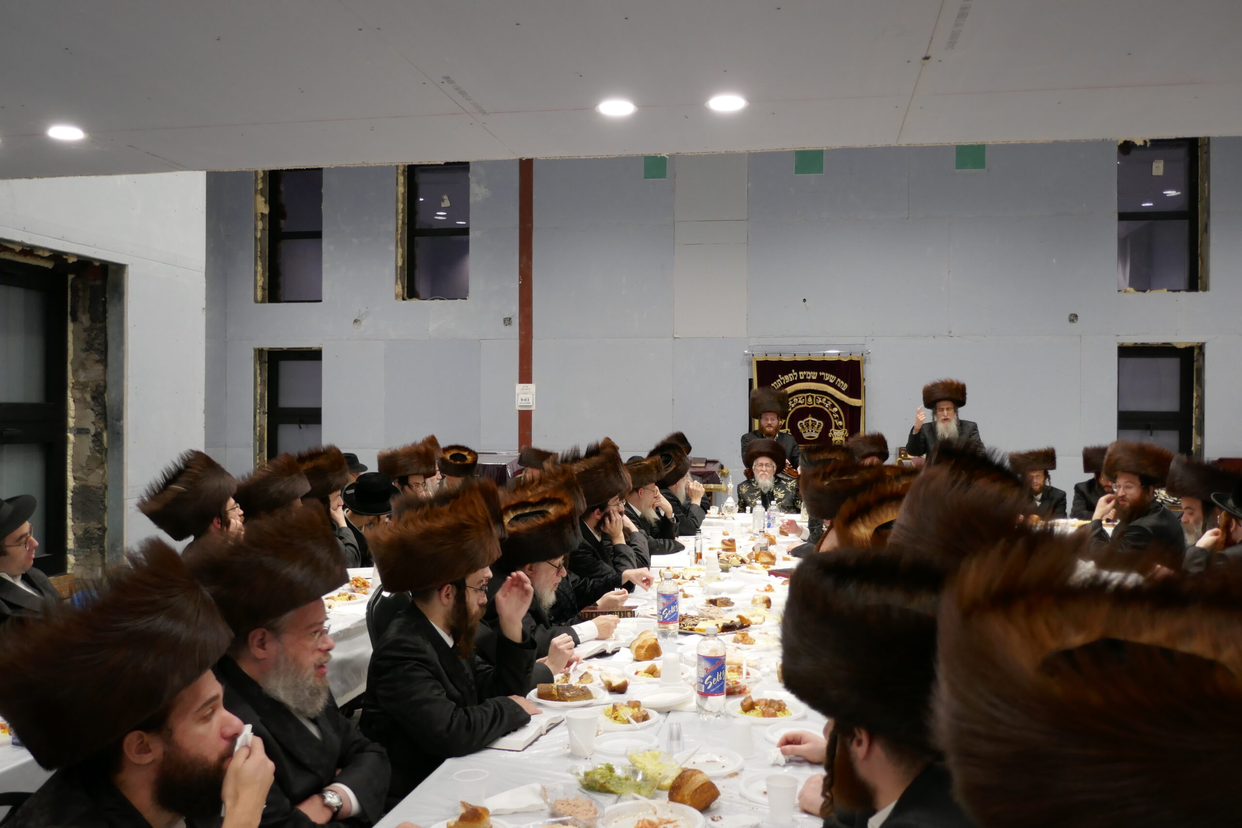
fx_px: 1069
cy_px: 414
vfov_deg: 42.3
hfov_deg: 60.3
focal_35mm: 31
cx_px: 621
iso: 500
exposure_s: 1/80
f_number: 3.2
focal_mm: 11.3
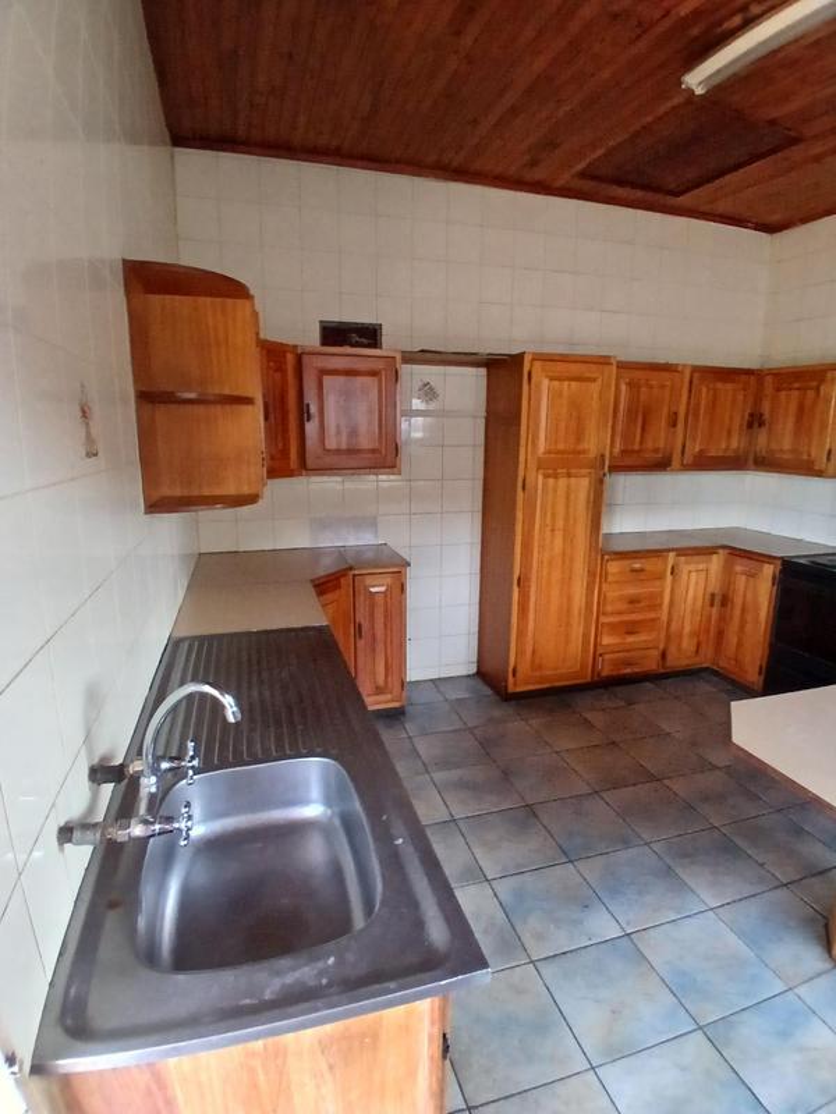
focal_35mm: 17
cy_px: 557
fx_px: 547
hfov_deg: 74.7
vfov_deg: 91.0
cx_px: 418
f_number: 2.2
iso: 320
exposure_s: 1/33.3
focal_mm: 1.4
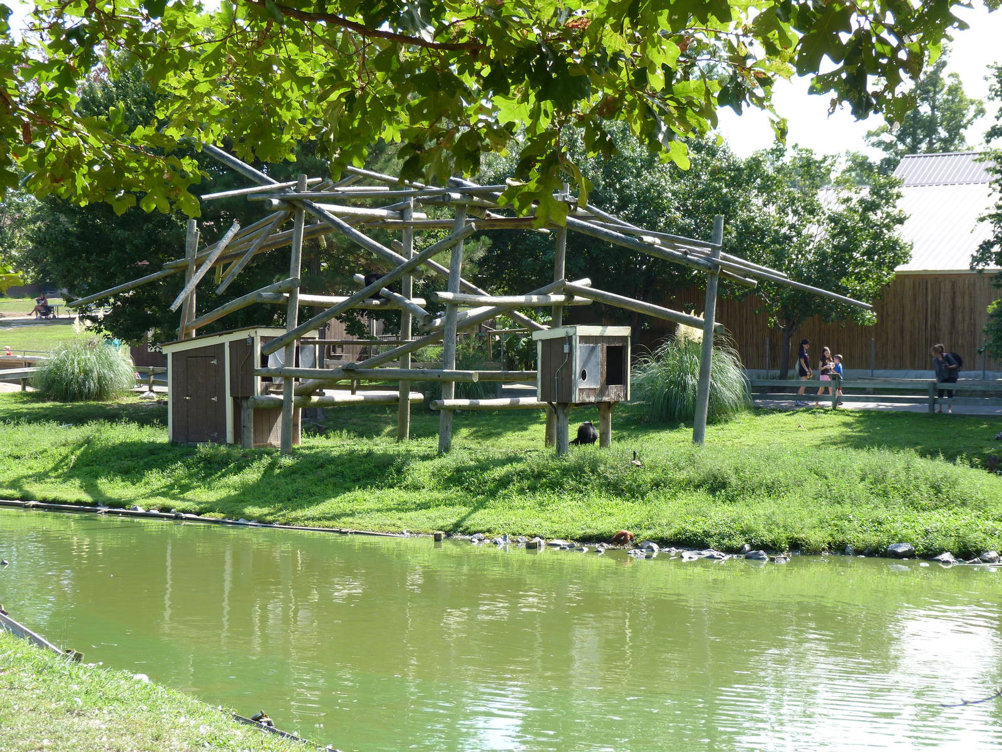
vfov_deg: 21.0
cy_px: 376
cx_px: 501
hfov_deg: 27.8
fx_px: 2026
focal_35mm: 70
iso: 80
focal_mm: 12.6
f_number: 4
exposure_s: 1/160
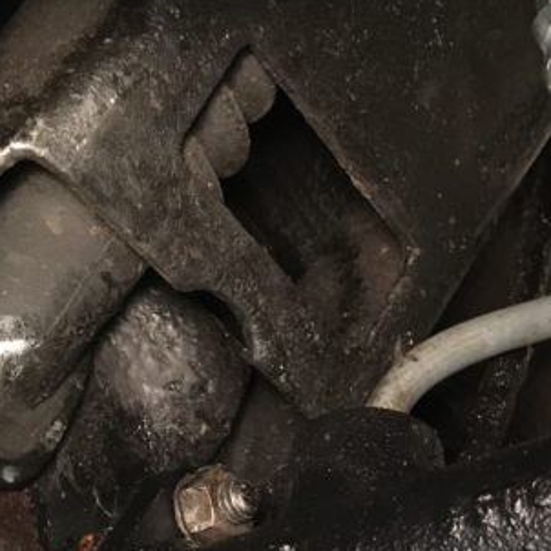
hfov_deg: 25.9
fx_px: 1171
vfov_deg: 26.0
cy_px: 449
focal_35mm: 65
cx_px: 461
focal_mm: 4.15
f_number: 2.2
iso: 200
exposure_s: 1/15
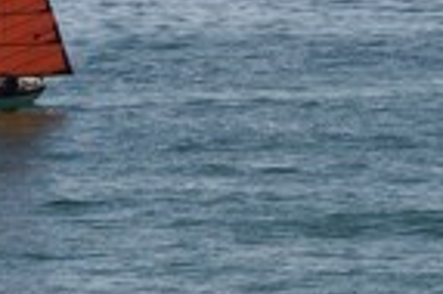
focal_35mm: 589
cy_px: -96
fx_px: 7240
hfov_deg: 3.5
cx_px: 211
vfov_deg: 2.3
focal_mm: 200
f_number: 14
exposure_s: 1/320
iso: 200
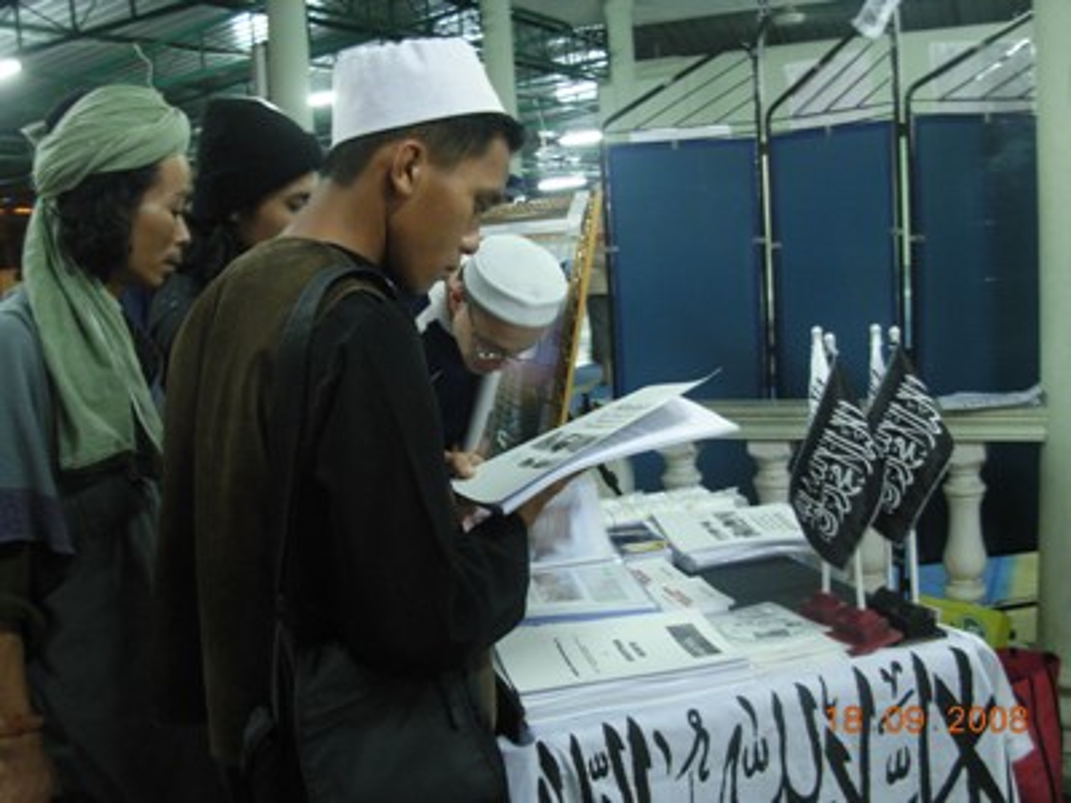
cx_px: 536
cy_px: 402
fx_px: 1176
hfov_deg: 49.0
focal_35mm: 38
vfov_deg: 37.7
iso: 231
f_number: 2.9
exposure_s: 1/4
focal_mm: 6.3
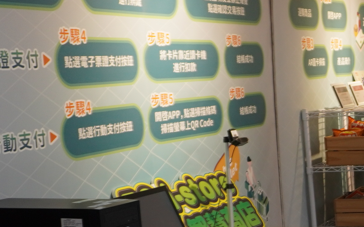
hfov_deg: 20.3
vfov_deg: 14.7
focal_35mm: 87
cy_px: 230
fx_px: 863
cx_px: 555
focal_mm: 16
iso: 250
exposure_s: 1/60
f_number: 4
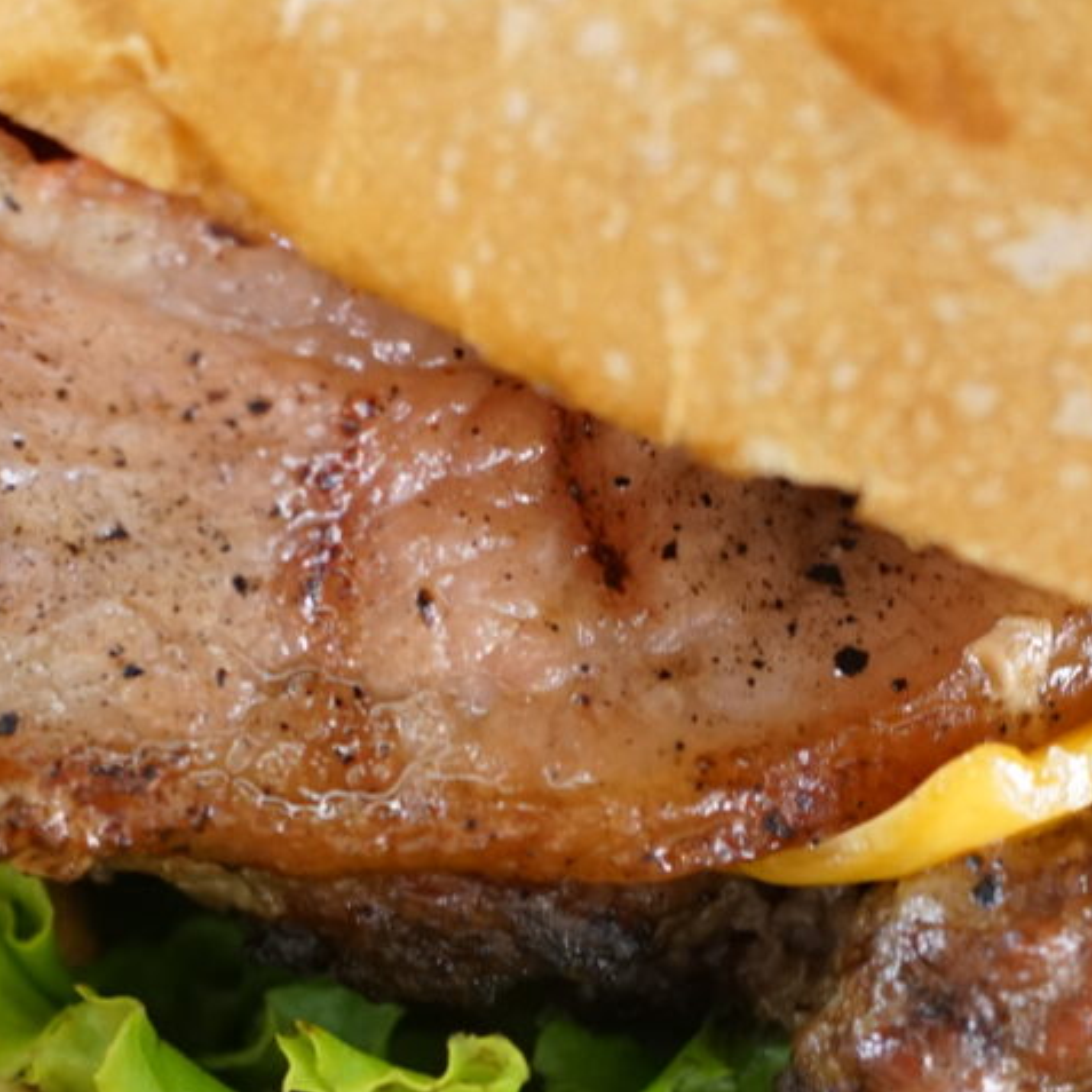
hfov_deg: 7.7
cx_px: 636
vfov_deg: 7.6
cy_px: 1181
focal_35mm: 228
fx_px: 8137
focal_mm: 50
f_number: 3.5
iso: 1250
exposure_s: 1/30
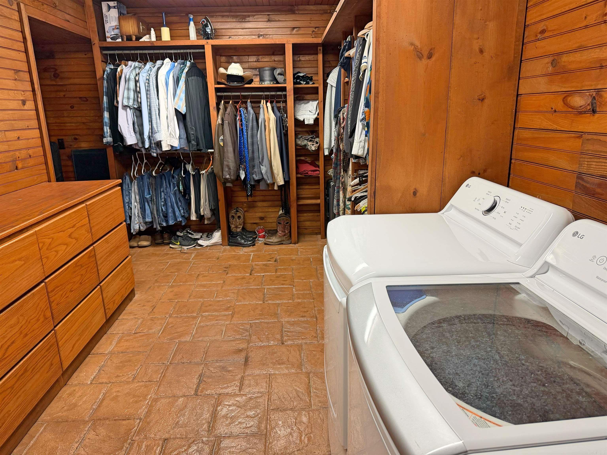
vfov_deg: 56.8
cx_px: 304
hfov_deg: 71.6
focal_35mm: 24
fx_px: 421
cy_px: 228
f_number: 1.78
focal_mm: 6.76
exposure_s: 1/60
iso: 160
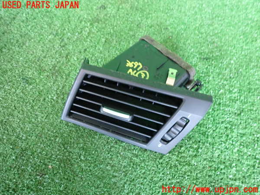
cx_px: 130
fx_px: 188
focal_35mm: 25
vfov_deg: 54.9
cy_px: 98
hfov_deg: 69.4
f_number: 2
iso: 500
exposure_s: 1/30
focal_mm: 4.5
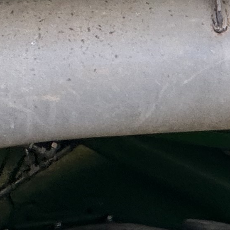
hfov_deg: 18.5
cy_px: -331
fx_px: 677
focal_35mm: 90
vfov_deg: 13.6
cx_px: 255
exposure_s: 1/99
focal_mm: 2.22
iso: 64
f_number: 2.2
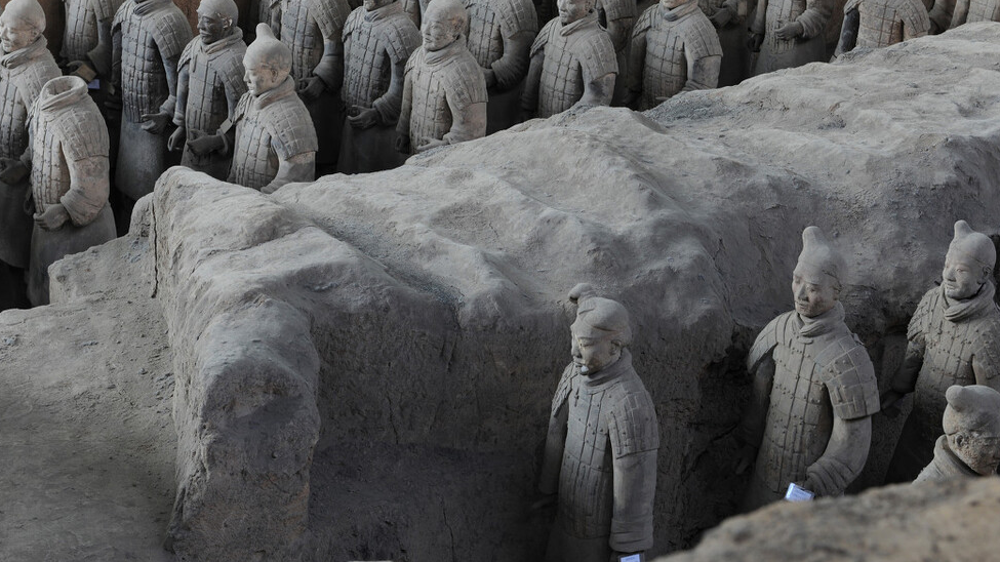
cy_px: 186
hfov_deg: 26.5
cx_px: 567
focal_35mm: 80
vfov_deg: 15.1
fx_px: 2121
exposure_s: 1/10
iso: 400
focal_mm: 62
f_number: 9
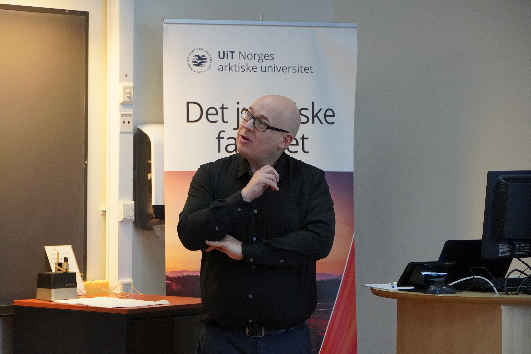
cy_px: 177
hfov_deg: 16.5
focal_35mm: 124
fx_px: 1836
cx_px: 266
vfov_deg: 11.0
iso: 4000
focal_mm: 83
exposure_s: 1/160
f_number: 5.6
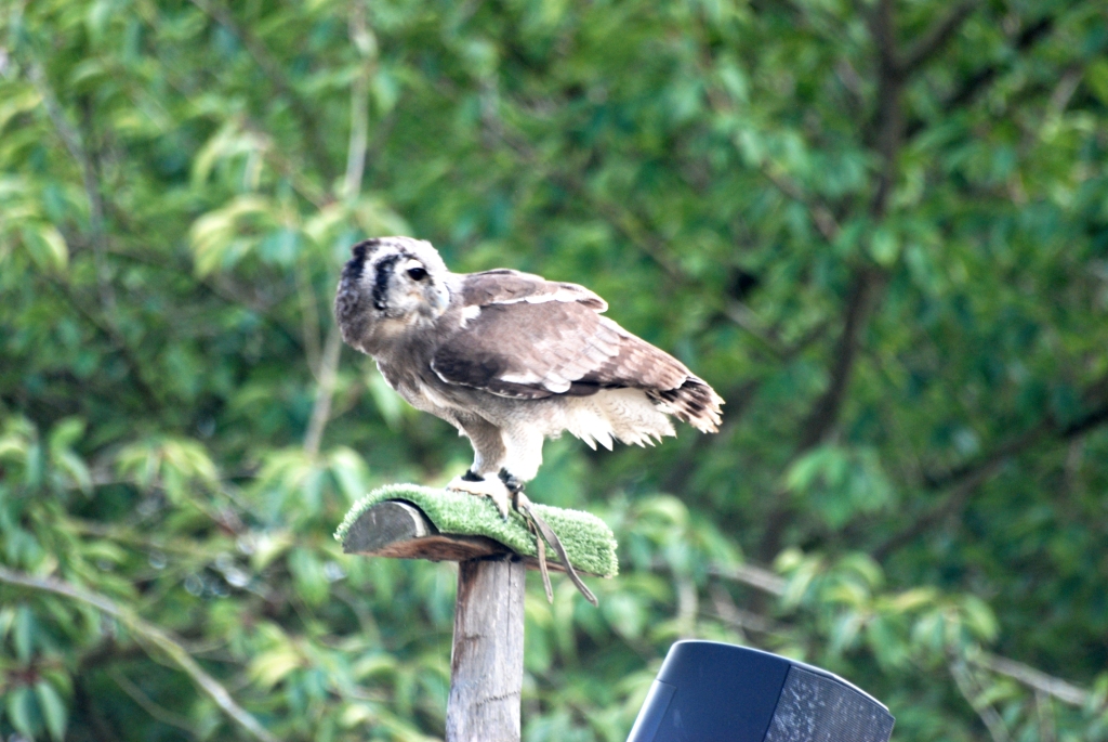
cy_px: 371
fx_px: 13863
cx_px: 554
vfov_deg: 3.1
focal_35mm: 450
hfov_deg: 4.6
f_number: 5.6
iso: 400
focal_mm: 300
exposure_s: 1/100
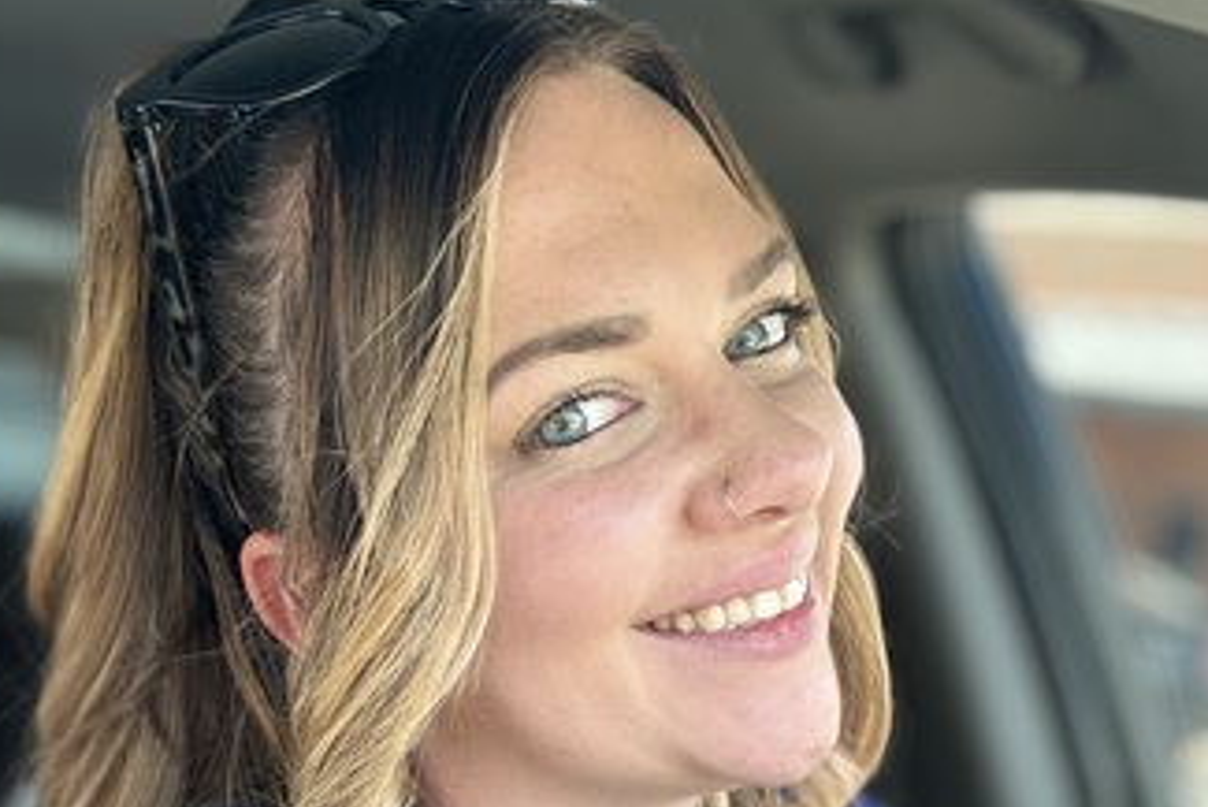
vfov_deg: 26.2
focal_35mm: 48
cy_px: 855
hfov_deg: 41.0
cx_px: 522
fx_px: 1611
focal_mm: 2.69
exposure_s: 1/121
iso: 64
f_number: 1.9
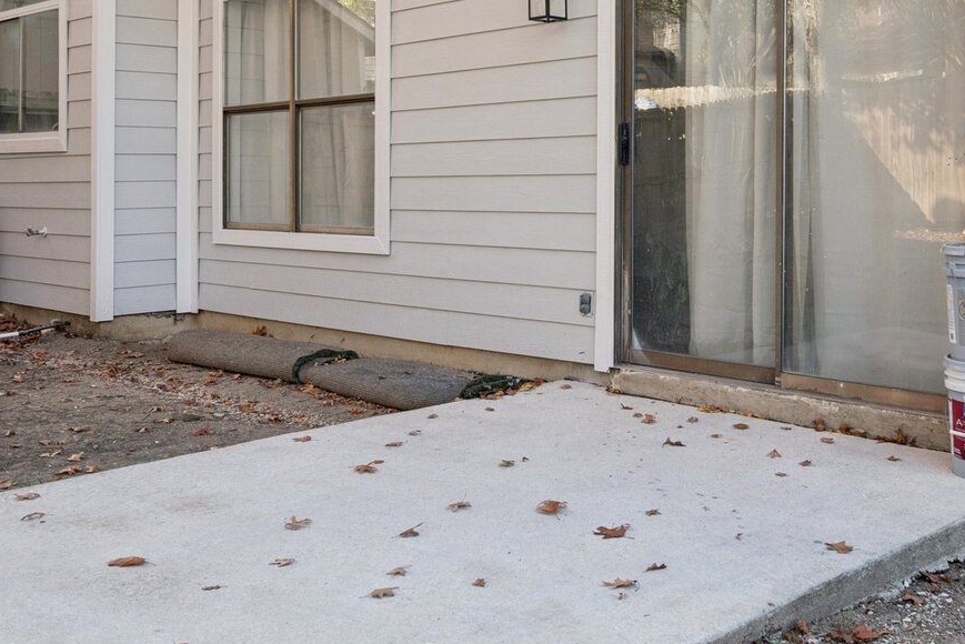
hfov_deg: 46.3
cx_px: 681
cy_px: 139
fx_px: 1099
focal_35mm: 41
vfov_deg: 31.9
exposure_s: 1/250
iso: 640
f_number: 7.1
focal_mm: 22
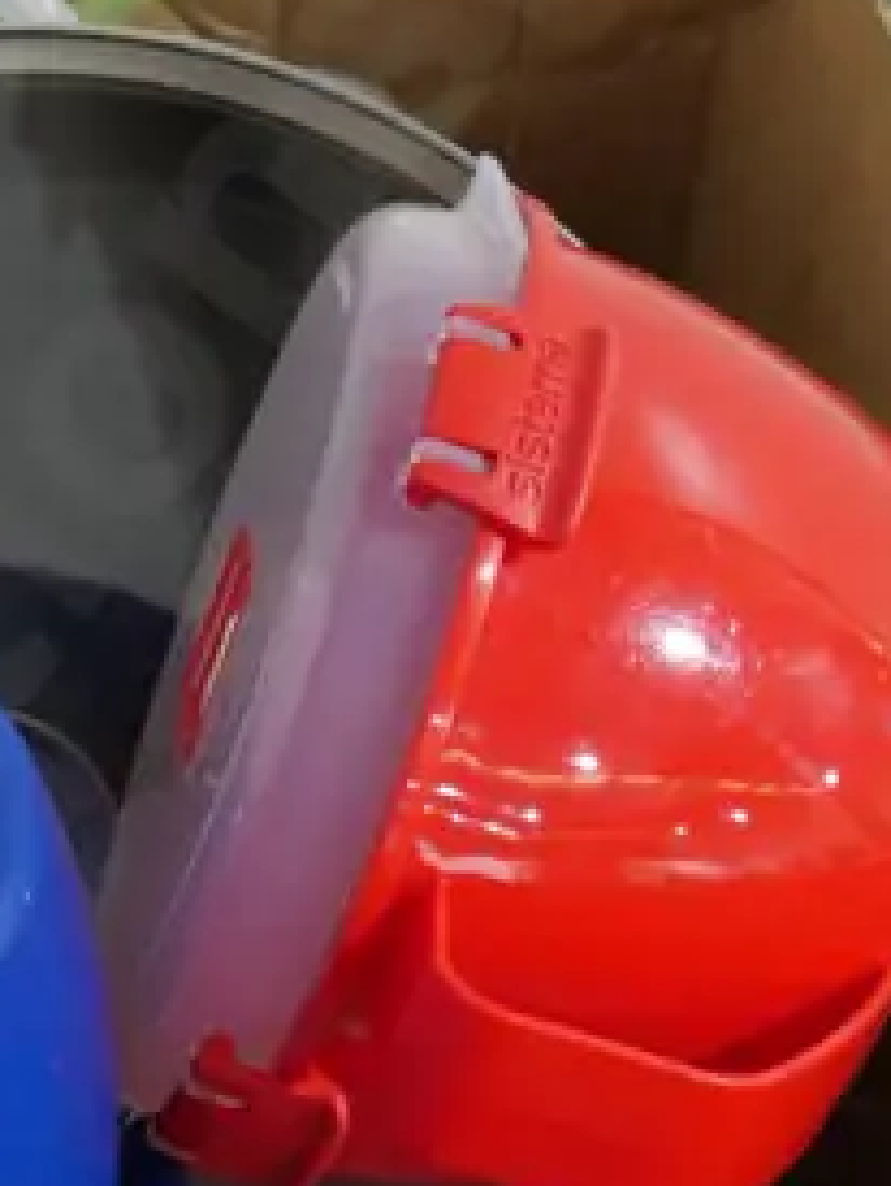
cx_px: -266
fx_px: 3838
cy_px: 922
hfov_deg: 12.8
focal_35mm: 112
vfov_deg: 17.4
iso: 1600
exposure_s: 1/60
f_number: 3.6
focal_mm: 15
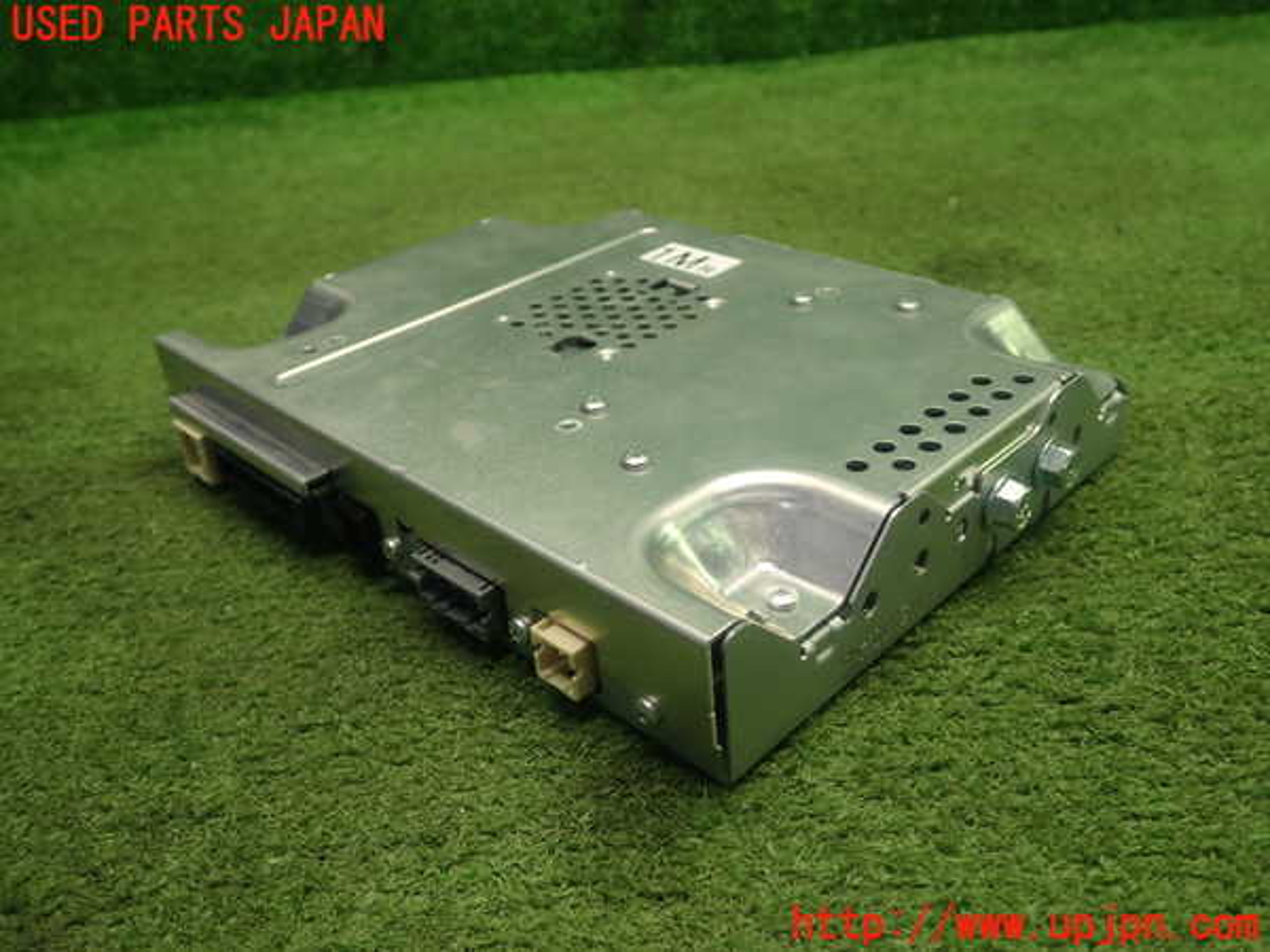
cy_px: 476
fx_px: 1101
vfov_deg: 46.8
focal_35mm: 30
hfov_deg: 60.0
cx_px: 635
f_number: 2.3
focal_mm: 5.4
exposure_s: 1/60
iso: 200
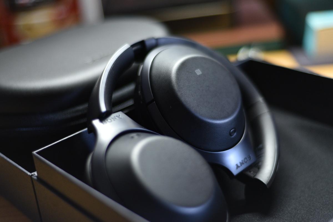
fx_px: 462
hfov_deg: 39.6
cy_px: 111
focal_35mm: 50
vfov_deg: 27.0
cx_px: 166
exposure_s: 1/60
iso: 1250
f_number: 1.8
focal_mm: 50
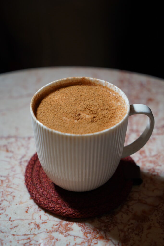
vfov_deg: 28.8
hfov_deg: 19.5
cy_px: 123
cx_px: 82
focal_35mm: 70
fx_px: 478
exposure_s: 1/125
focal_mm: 70
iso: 160
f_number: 4
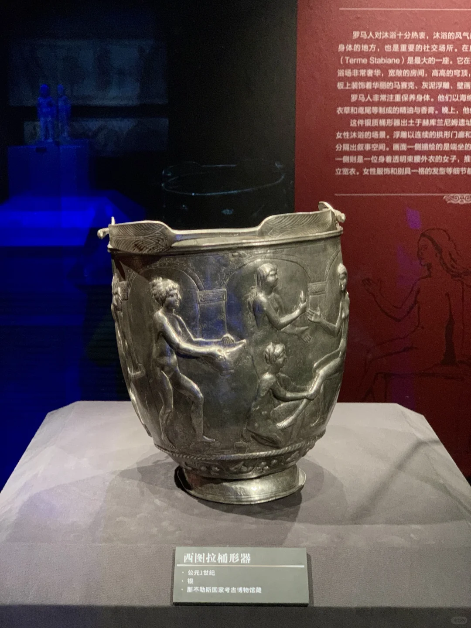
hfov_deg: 28.0
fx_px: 943
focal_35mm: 52
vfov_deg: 36.8
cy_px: 314
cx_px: 236
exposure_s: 1/40
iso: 500
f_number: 2.4
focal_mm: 6
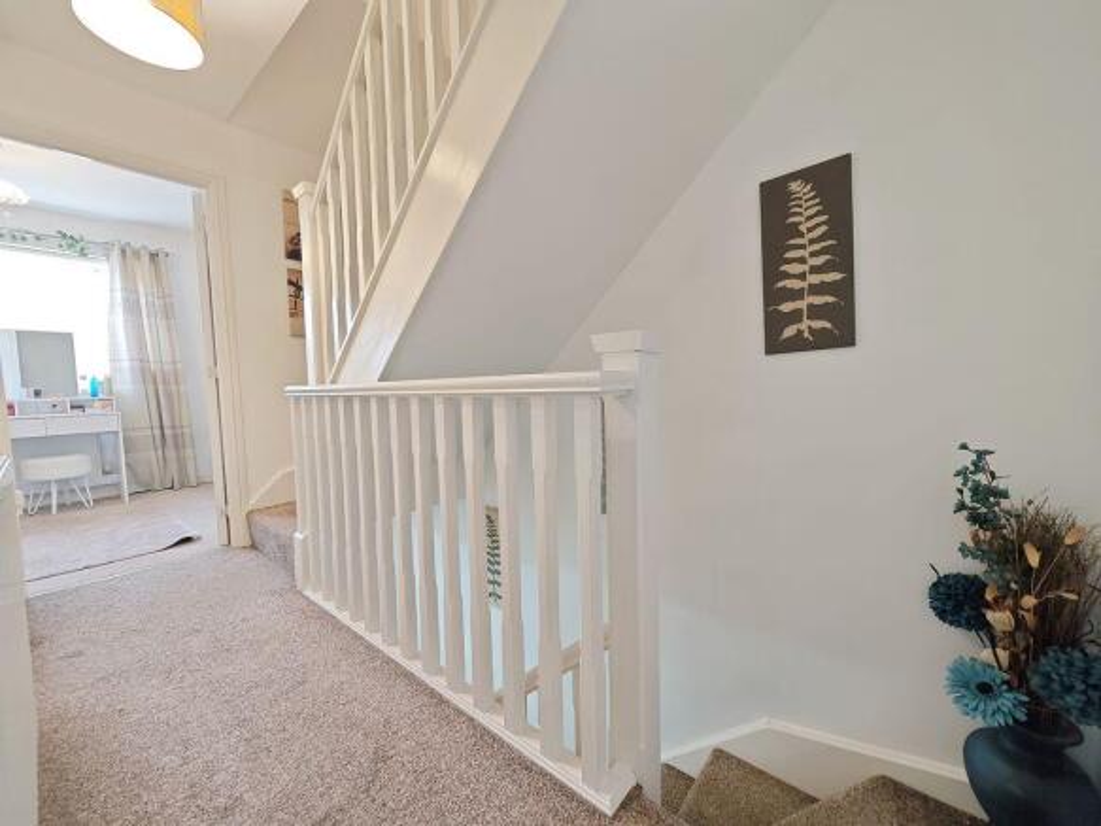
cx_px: 550
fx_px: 382
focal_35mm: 12
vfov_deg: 94.5
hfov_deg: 110.5
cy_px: 413
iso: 80
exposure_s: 1/33.3
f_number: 1.8
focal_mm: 2.03
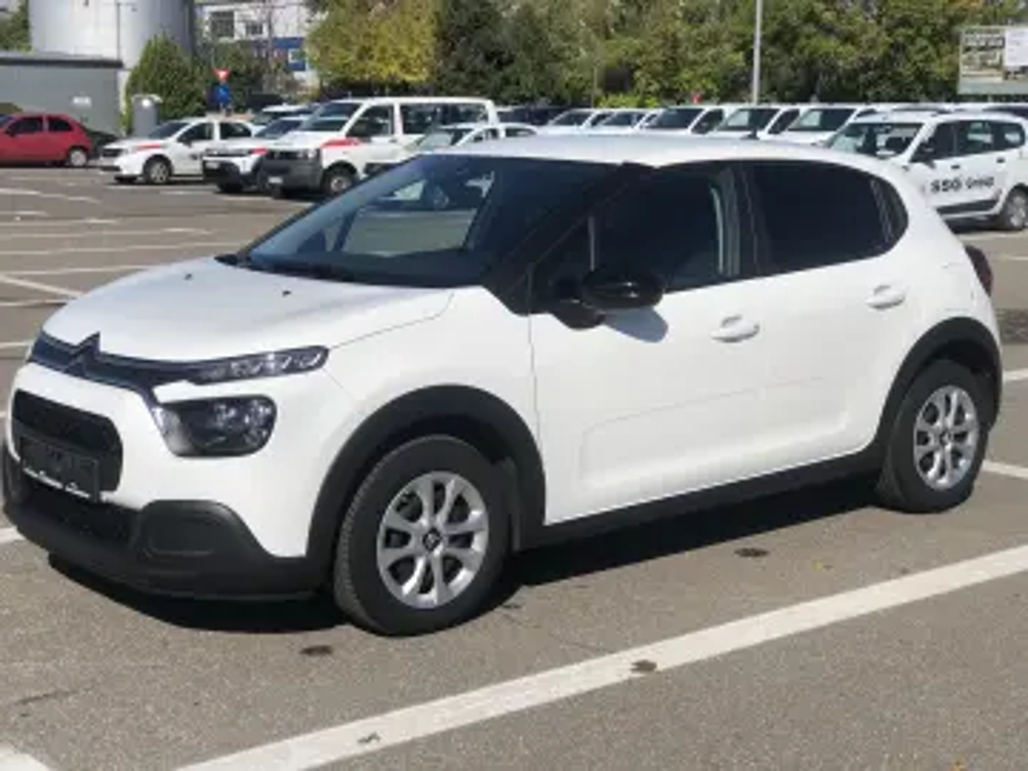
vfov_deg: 25.7
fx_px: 1693
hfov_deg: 33.8
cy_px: 386
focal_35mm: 57
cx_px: 514
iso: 20
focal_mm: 6.6
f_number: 2.8
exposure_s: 1/1845
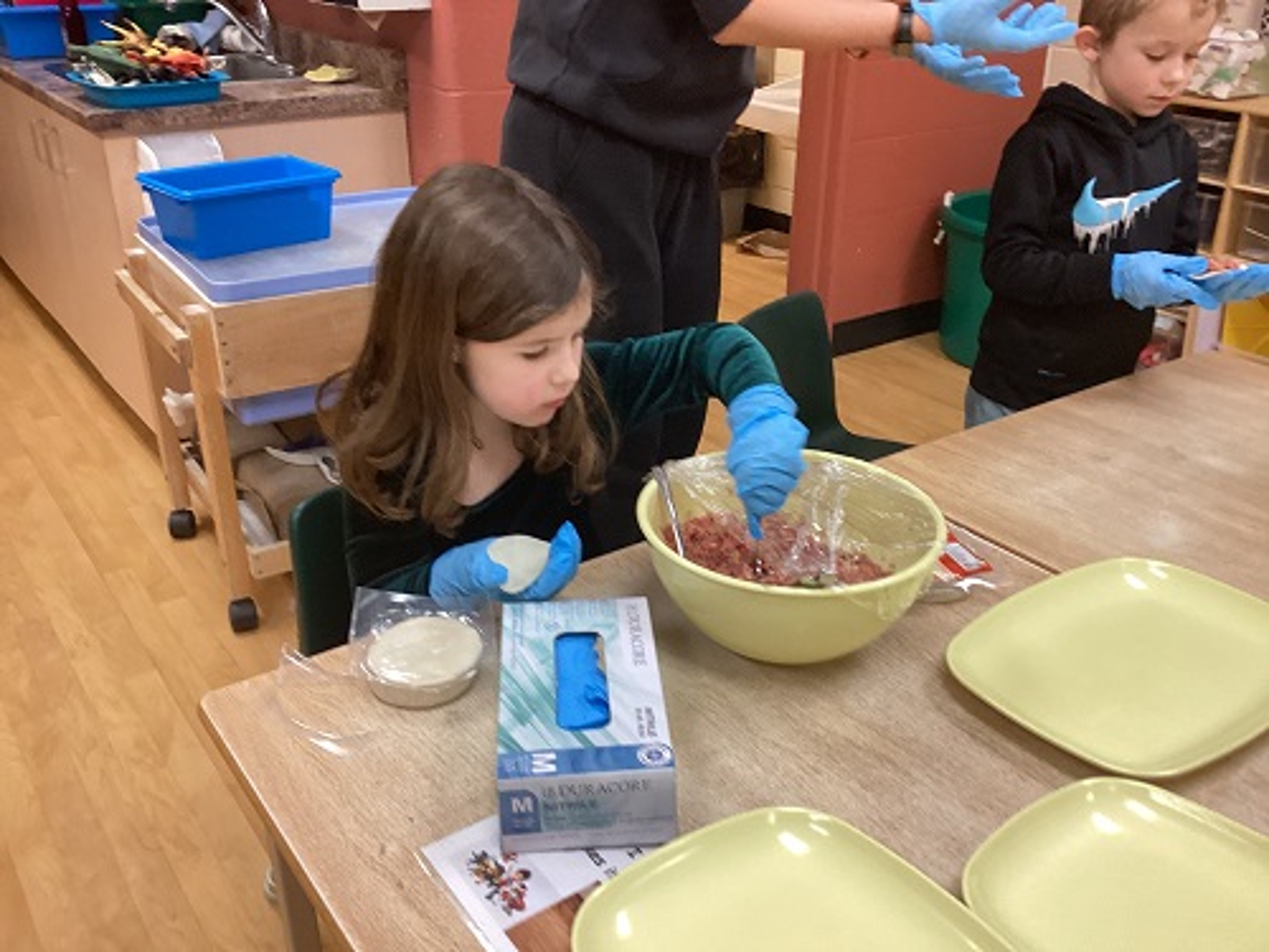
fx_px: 1136
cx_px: 634
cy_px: 476
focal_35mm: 31
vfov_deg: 45.4
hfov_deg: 58.4
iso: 160
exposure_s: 1/60
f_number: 2.4
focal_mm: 3.3
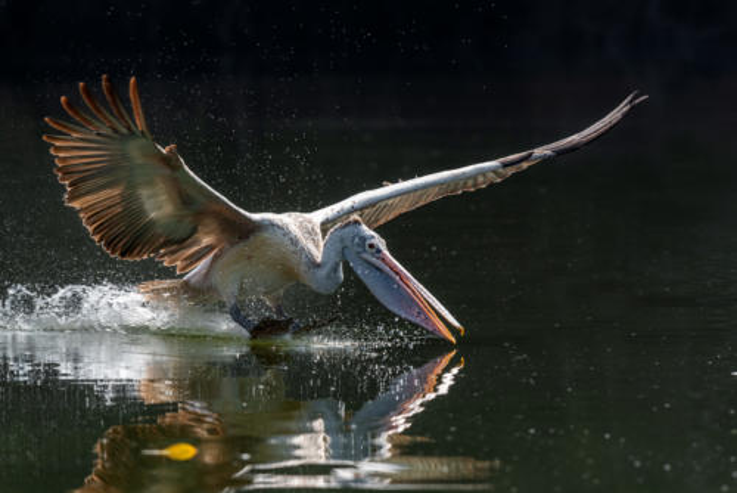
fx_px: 7169
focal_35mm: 350
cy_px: 246
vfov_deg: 3.9
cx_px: 368
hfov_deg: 5.9
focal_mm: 350
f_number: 8
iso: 640
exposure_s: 1/1000
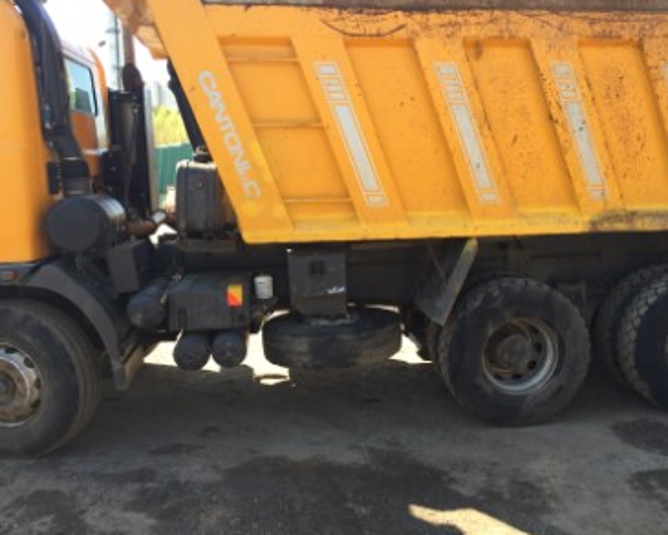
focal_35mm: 31
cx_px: 364
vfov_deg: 47.1
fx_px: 613
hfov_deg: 57.1
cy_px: 268
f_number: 2.2
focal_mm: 4.15
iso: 32
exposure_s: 1/217
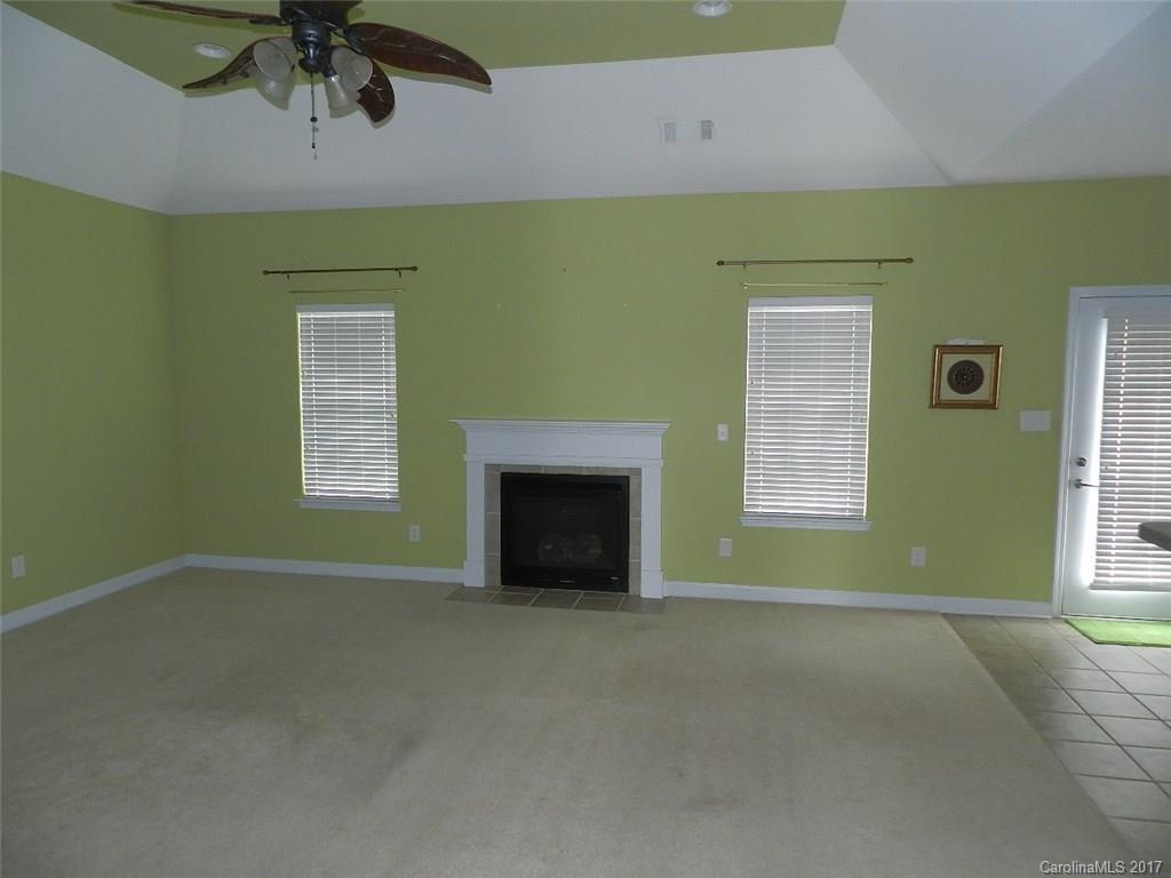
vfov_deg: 58.9
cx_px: 586
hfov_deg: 73.9
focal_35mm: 23
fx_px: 778
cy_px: 439
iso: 200
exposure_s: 1/30
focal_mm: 4
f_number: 3.4
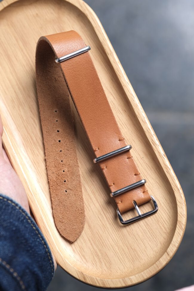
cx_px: 97
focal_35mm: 90
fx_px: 727
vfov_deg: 22.6
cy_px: 146
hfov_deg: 15.2
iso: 160
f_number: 4.5
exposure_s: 1/80
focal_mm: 60
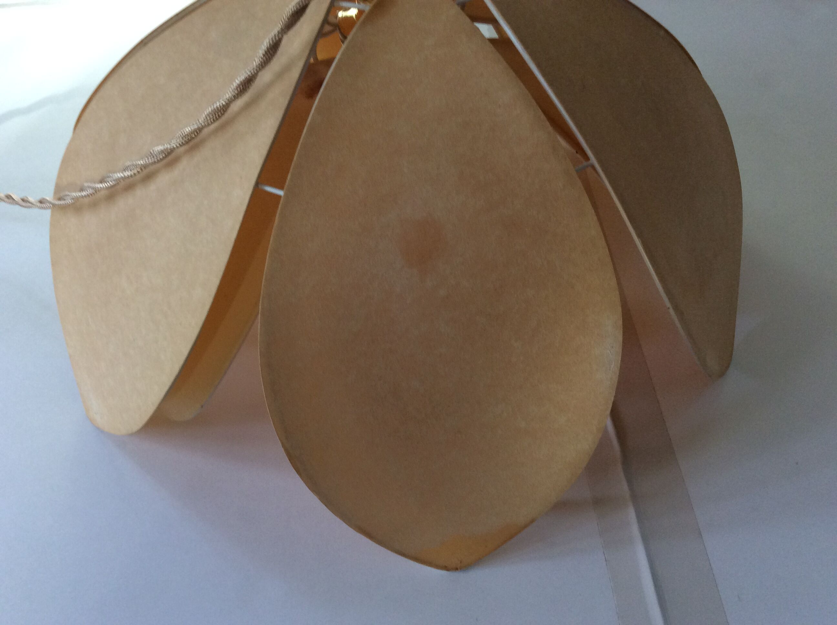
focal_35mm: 32
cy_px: 312
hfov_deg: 56.9
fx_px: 773
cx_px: 418
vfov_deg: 44.1
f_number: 2.4
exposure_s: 1/25
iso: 80
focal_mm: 3.3
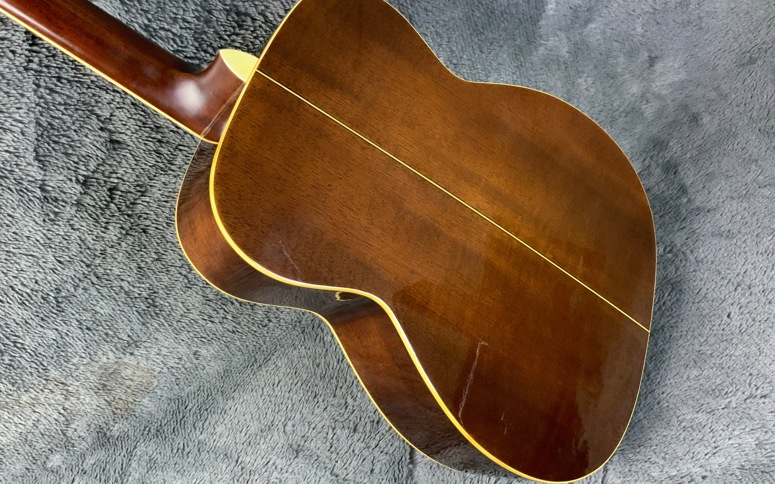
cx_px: 388
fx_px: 655
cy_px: 246
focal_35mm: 31
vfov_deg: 40.6
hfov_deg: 61.2
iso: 250
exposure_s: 1/60
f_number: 1.8
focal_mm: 3
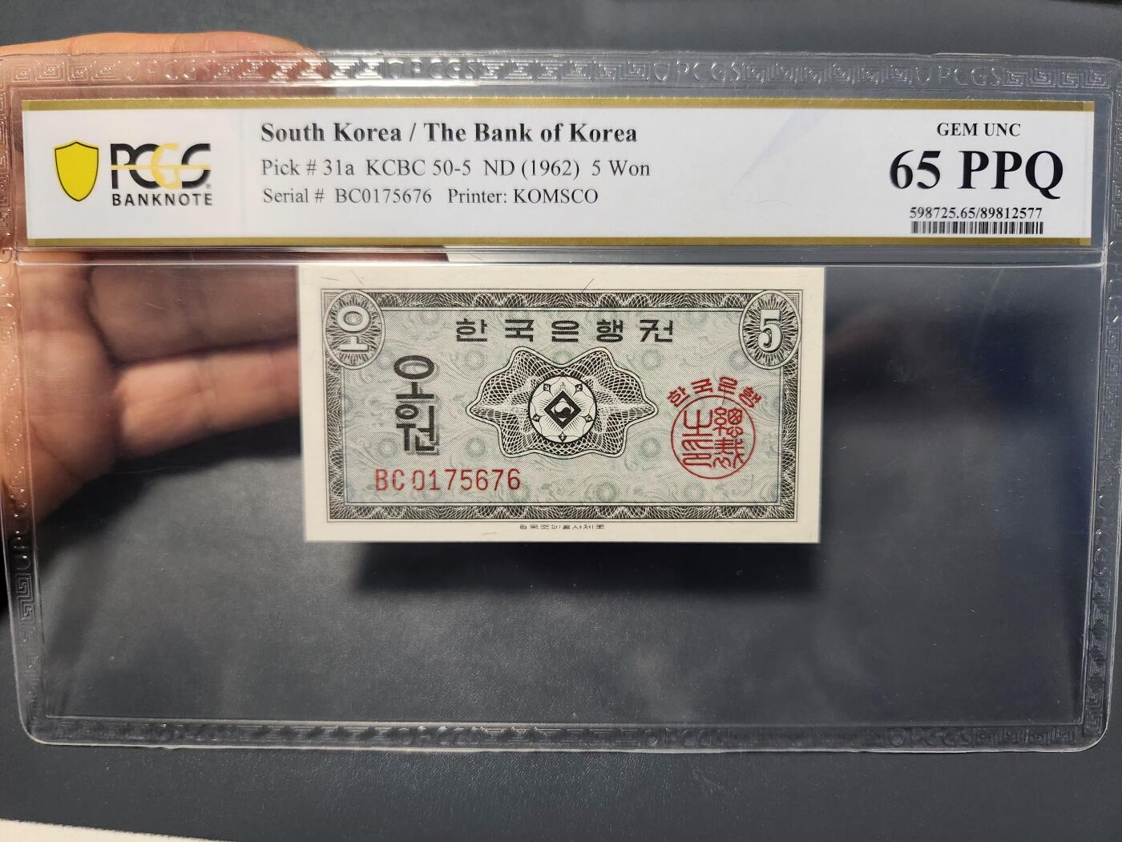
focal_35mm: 23
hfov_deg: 73.9
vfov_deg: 58.9
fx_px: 745
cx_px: 561
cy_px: 421
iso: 400
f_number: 1.8
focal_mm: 5.4
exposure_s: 1/101
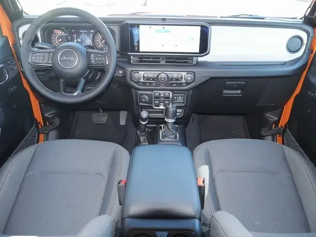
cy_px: 118
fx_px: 256
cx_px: 158
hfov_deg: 63.4
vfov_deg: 49.8
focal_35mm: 28
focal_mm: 14
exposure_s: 1/60
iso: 800
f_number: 5
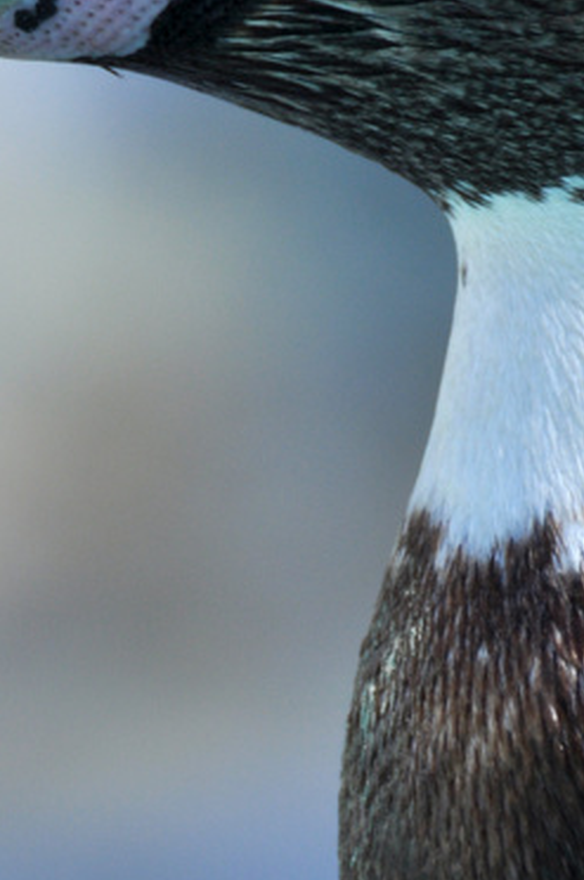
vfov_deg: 1.6
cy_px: 345
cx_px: 13
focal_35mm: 1307
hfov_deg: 1.0
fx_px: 31890
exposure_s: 1/500
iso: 200
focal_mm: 300
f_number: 5.6
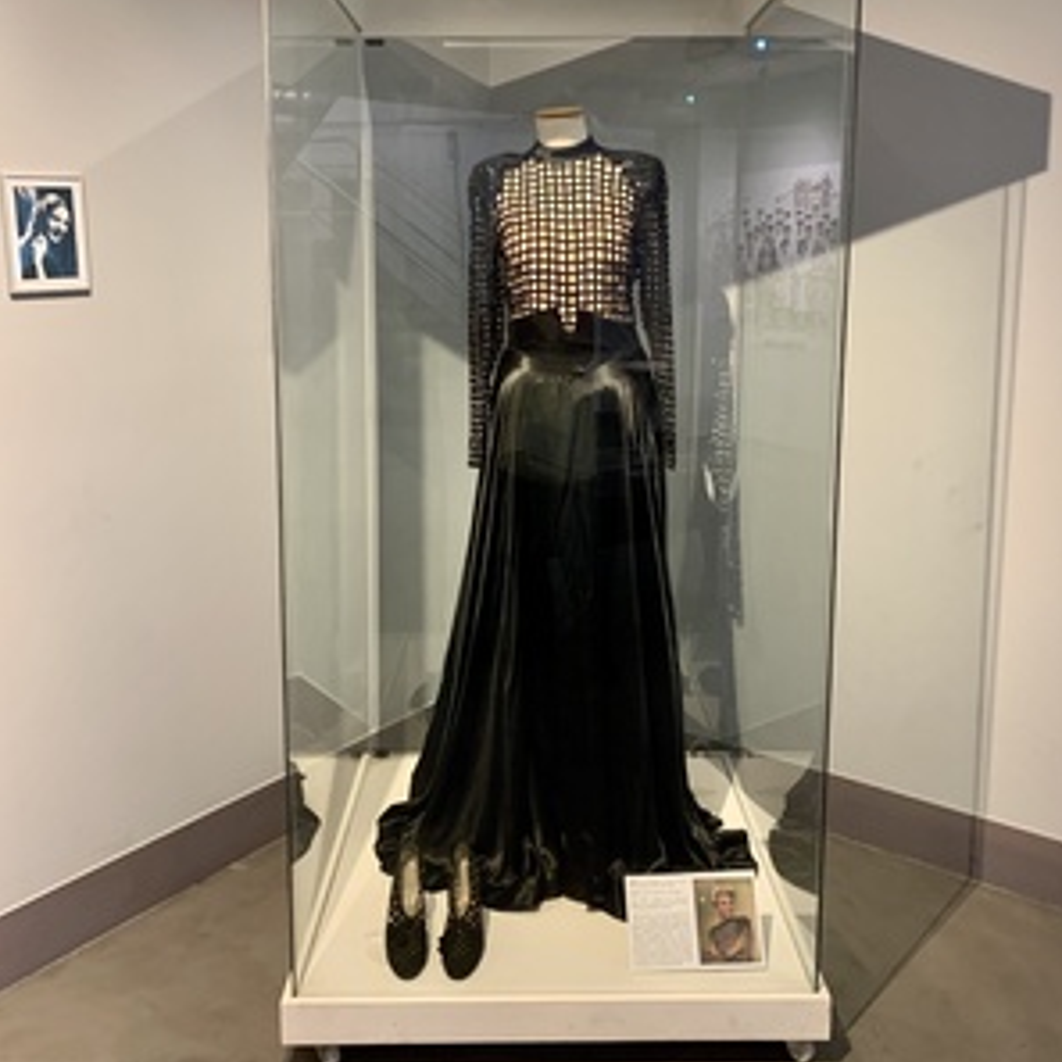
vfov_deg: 52.1
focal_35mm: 31
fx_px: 1076
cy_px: 418
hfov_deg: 52.5
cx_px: 533
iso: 320
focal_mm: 4.25
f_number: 1.8
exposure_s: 1/33
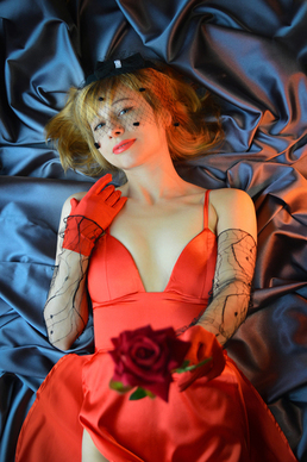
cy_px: 231
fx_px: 615
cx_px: 154
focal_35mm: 48
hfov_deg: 28.0
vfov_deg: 41.1
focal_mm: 32
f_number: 4.8
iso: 450
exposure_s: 1/15
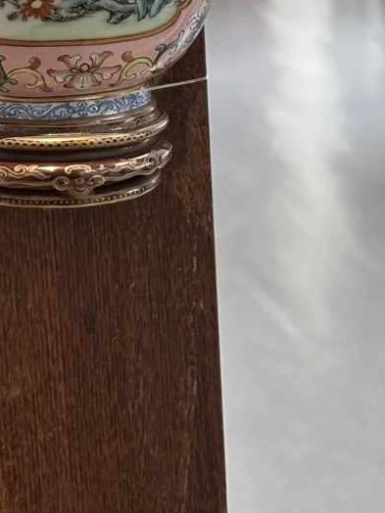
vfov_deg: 13.4
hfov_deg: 10.3
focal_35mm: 143
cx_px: 84
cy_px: -134
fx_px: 2121
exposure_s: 1/39
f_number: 1.6
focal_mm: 5.96
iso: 160
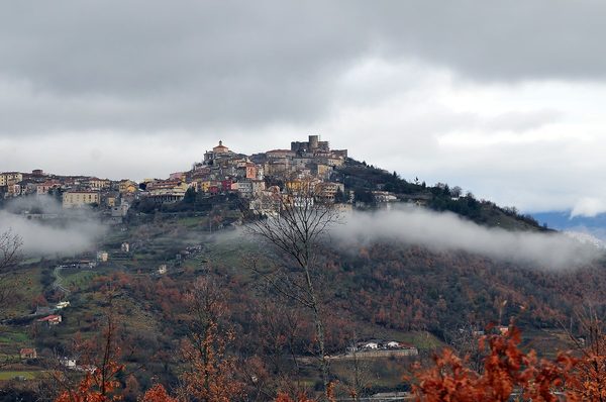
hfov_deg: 19.5
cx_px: 303
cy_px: 201
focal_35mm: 105
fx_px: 1765
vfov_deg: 13.0
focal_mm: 70
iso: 200
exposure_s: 1/160
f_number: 6.3
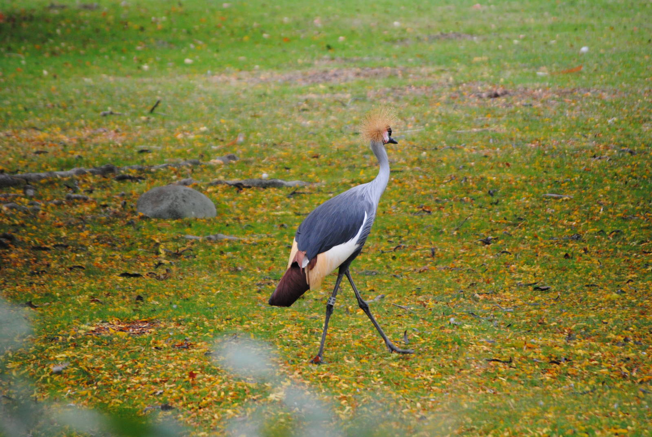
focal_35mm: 300
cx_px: 326
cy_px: 218
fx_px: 5440
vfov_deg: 4.6
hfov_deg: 6.9
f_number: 5.6
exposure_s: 1/100
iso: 400
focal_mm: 200
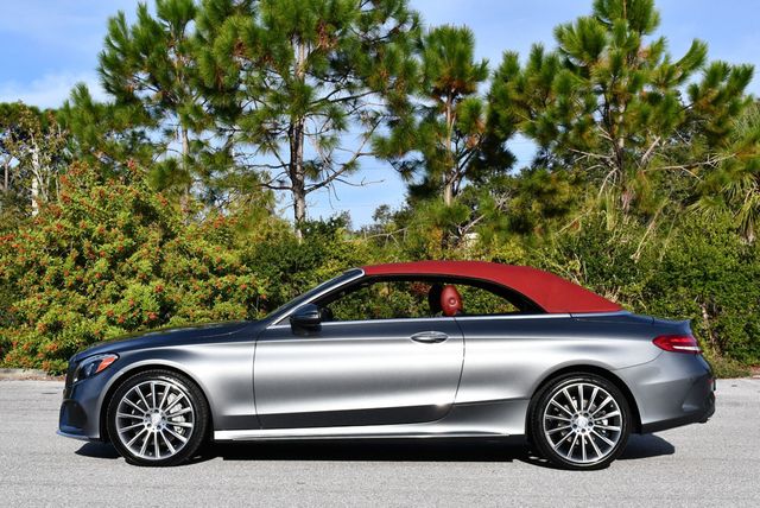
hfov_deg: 33.4
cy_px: 254
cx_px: 380
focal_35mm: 60
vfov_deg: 22.7
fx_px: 1268
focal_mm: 30
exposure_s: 1/320
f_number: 9
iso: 100
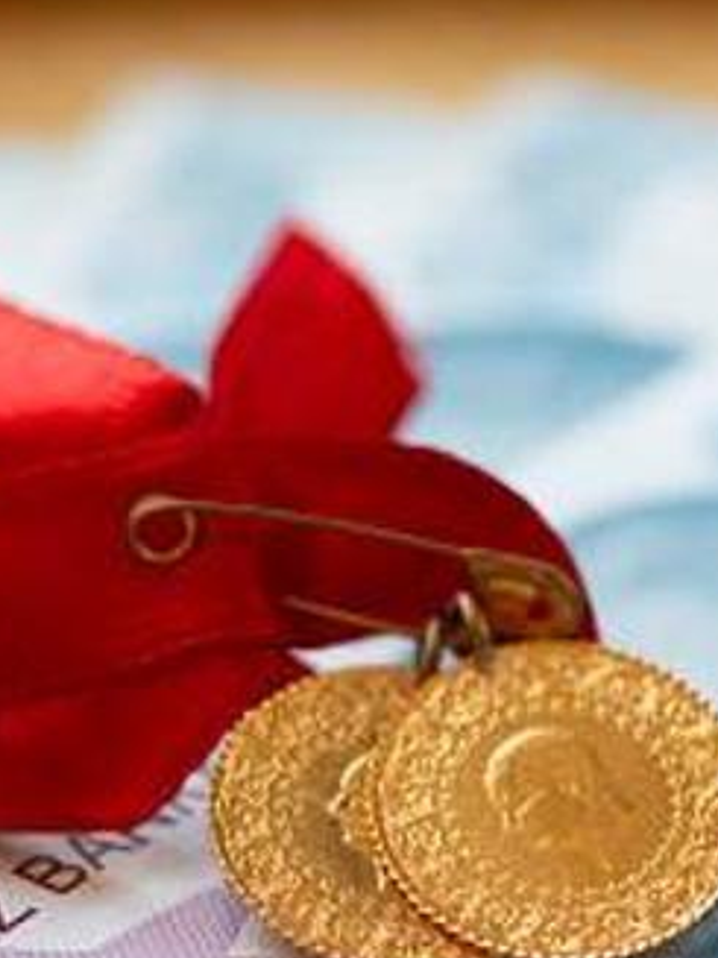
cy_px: 517
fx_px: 7112
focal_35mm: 257
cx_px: 479
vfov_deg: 7.7
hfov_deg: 5.8
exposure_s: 1/100
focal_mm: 105
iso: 1000
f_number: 6.3
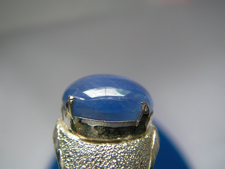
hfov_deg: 49.0
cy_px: 84
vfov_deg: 37.7
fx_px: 247
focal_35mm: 38
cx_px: 112
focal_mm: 6.3
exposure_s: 1/51.3
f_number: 3.3
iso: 50
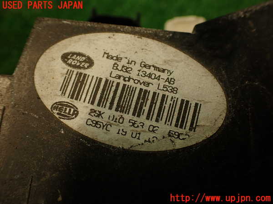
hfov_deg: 60.0
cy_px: 102
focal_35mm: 30
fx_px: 237
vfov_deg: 46.8
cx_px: 136
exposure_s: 1/60
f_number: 2.3
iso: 200
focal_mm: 5.4
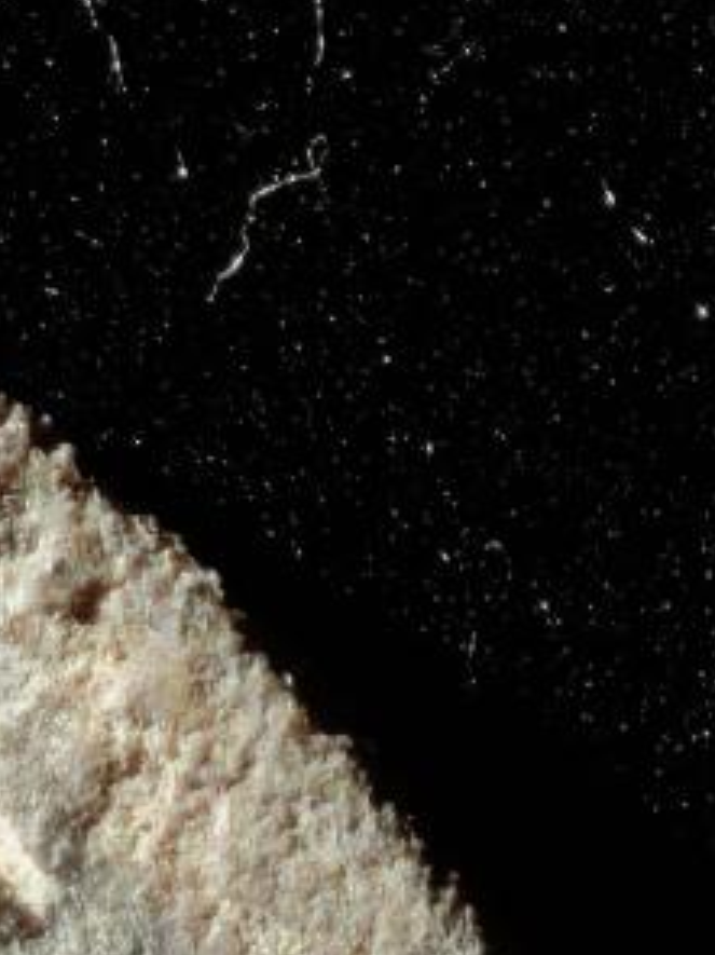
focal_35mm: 660
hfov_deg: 2.2
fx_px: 18190
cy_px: 2224
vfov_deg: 3.0
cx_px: -1110
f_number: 2
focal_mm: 9
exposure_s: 1/100
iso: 320
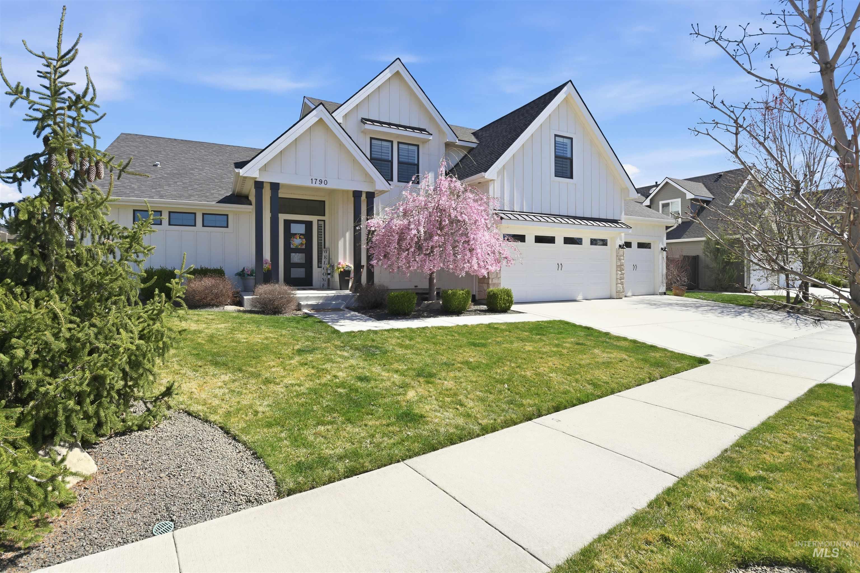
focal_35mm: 16
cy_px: 286
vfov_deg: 73.7
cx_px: 430
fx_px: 382
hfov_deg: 96.7
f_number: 11
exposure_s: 1/250
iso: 320
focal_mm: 16
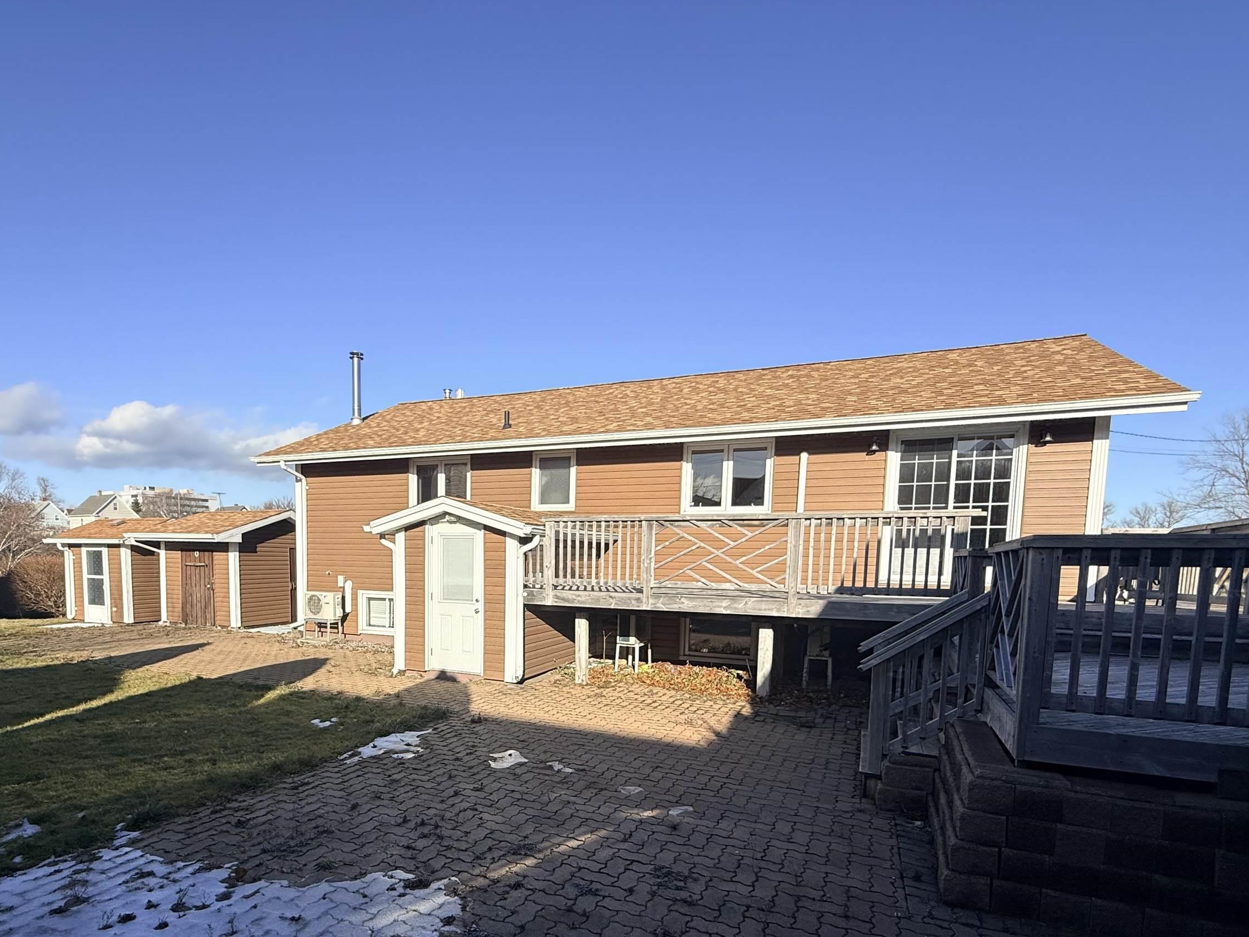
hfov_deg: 84.2
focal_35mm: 19
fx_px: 686
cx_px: 541
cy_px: 628
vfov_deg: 66.7
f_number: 2.2
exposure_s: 1/2092
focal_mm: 2.22
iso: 50
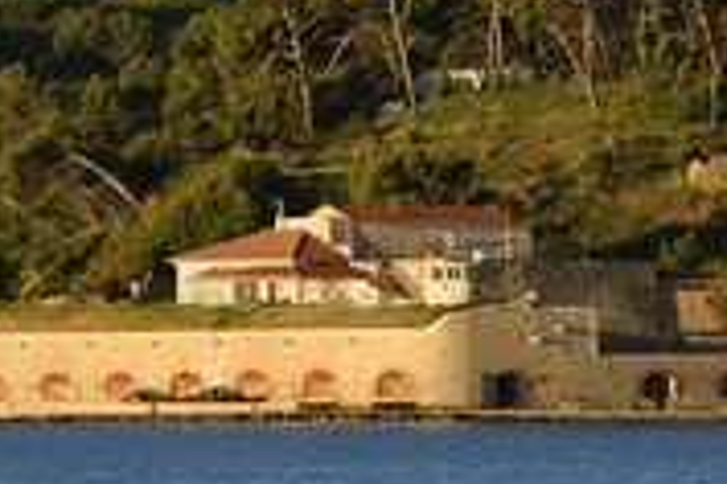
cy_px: 123
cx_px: 489
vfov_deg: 2.9
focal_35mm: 474
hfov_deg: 4.3
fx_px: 9571
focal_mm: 200
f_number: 9
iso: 200
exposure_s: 1/400
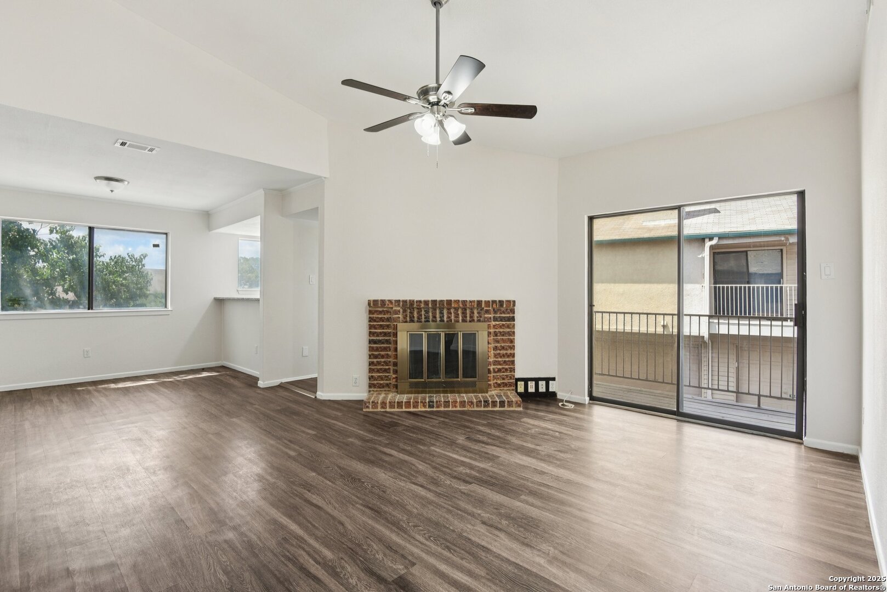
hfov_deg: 96.7
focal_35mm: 16
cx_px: 444
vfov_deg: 73.8
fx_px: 394
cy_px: 296
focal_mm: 16
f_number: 8
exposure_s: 1/15
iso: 400
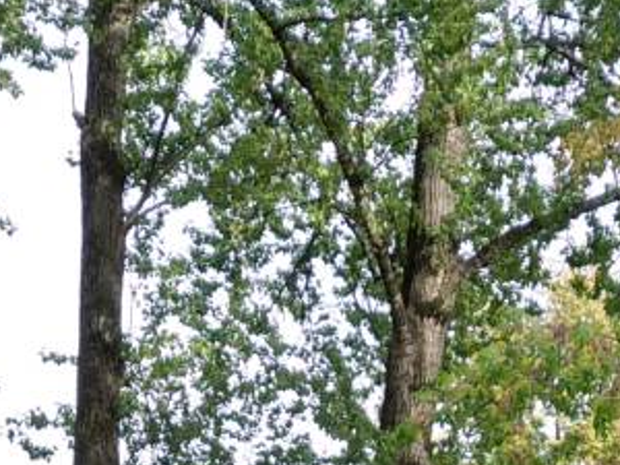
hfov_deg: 8.9
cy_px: 986
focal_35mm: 222
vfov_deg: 6.5
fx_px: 3976
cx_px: 504
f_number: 2.6
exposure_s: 1/120
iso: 100
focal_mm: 3.81
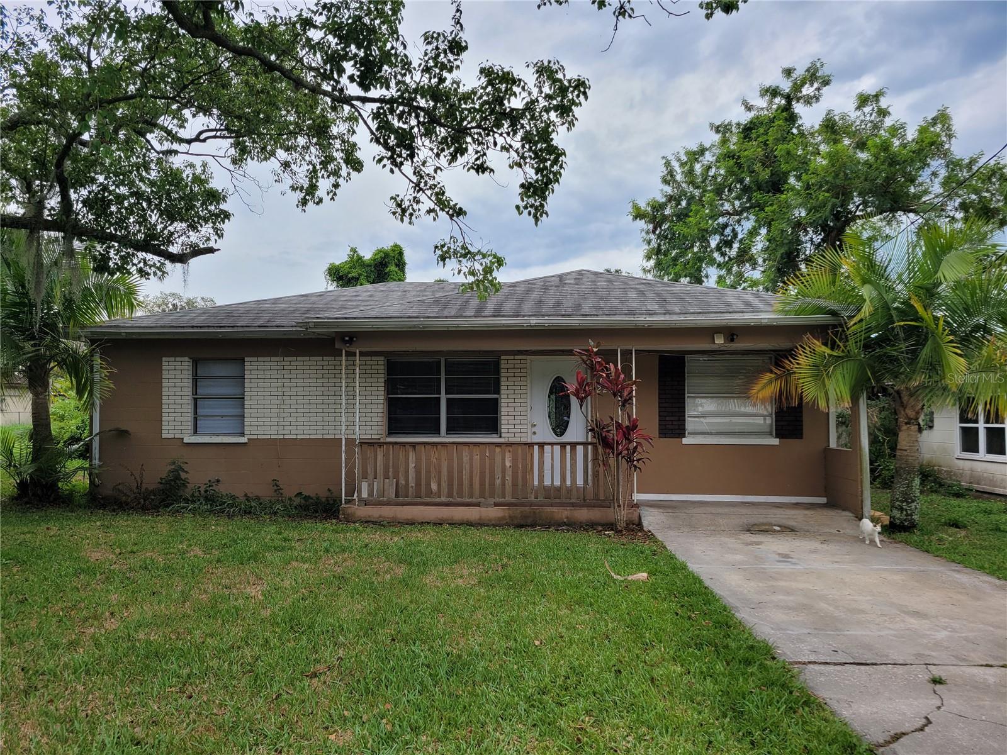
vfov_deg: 53.1
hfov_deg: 67.3
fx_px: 756
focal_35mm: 26
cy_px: 378
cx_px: 504
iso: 40
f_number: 1.8
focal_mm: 5.4
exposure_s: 1/1973
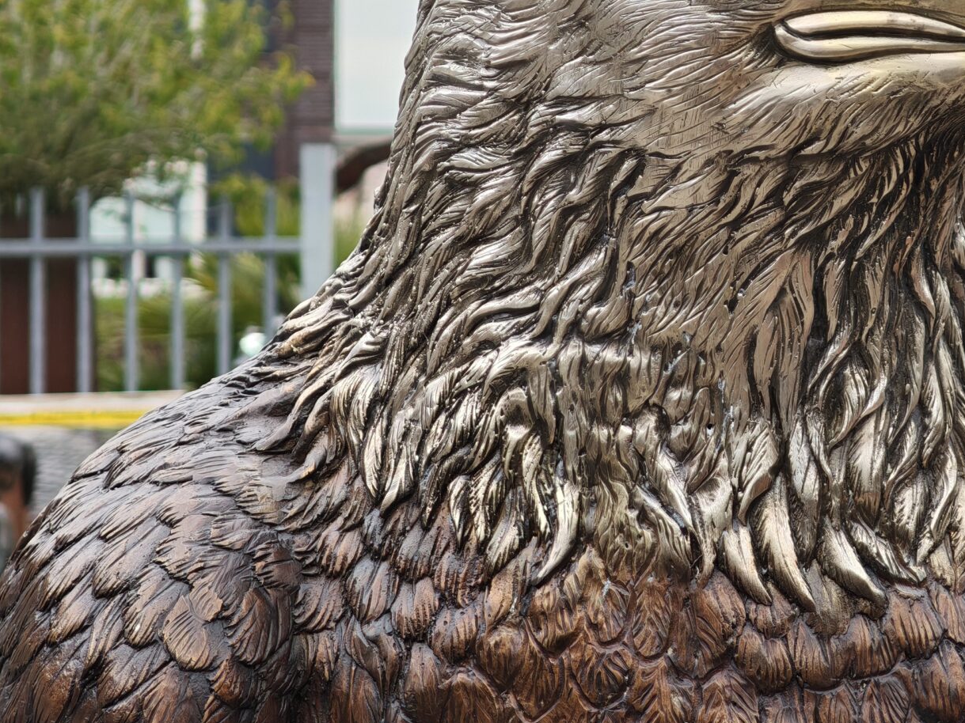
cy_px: 227
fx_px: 4098
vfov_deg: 10.1
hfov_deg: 13.4
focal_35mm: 147
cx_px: 759
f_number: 1.8
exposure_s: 1/370
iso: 50
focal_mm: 11.5
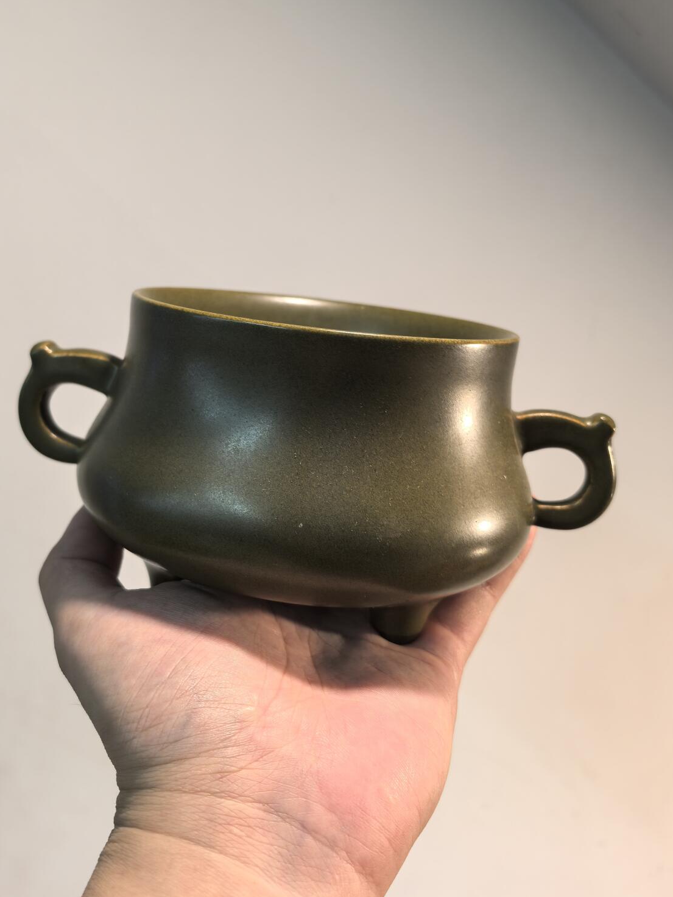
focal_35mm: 33
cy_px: 361
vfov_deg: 55.0
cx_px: 294
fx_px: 855
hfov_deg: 42.9
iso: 160
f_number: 2
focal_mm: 6.98
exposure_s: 1/50
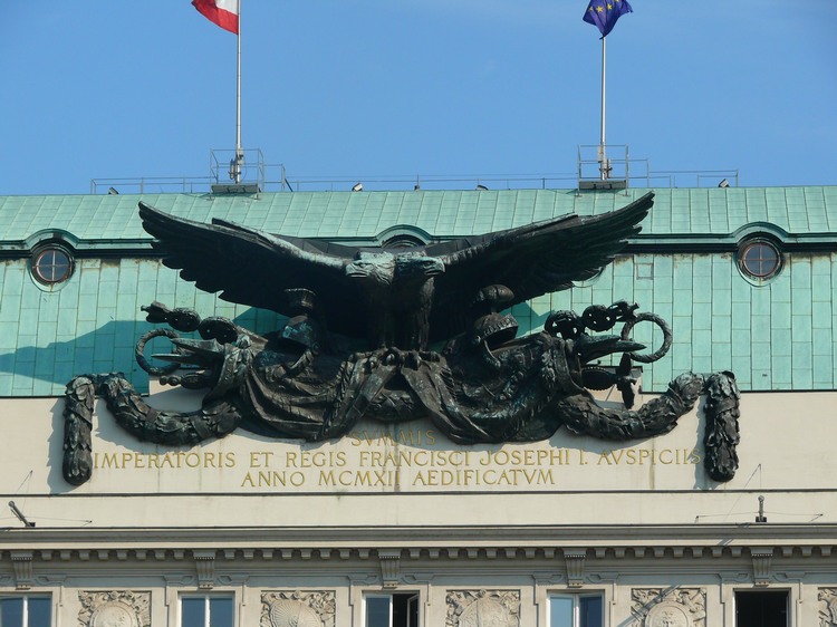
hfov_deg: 10.9
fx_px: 4399
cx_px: 418
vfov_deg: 8.2
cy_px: 314
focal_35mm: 182
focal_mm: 38.5
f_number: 5.6
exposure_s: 1/200
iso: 100
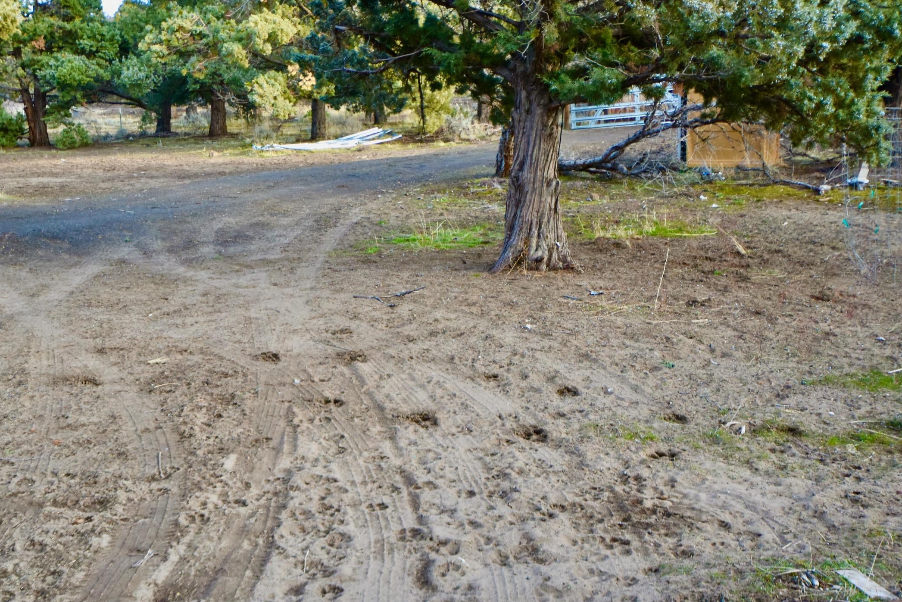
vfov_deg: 31.2
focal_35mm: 43
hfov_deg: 45.3
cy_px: 267
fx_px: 1078
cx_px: 382
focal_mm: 24
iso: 560
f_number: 4.5
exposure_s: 1/250
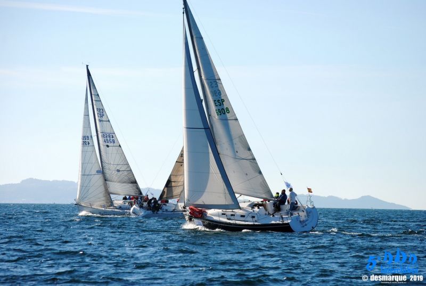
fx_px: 1868
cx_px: 213
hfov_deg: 13.0
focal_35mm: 158
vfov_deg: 8.8
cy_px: 143
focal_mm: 105
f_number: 6.3
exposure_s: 1/640
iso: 100
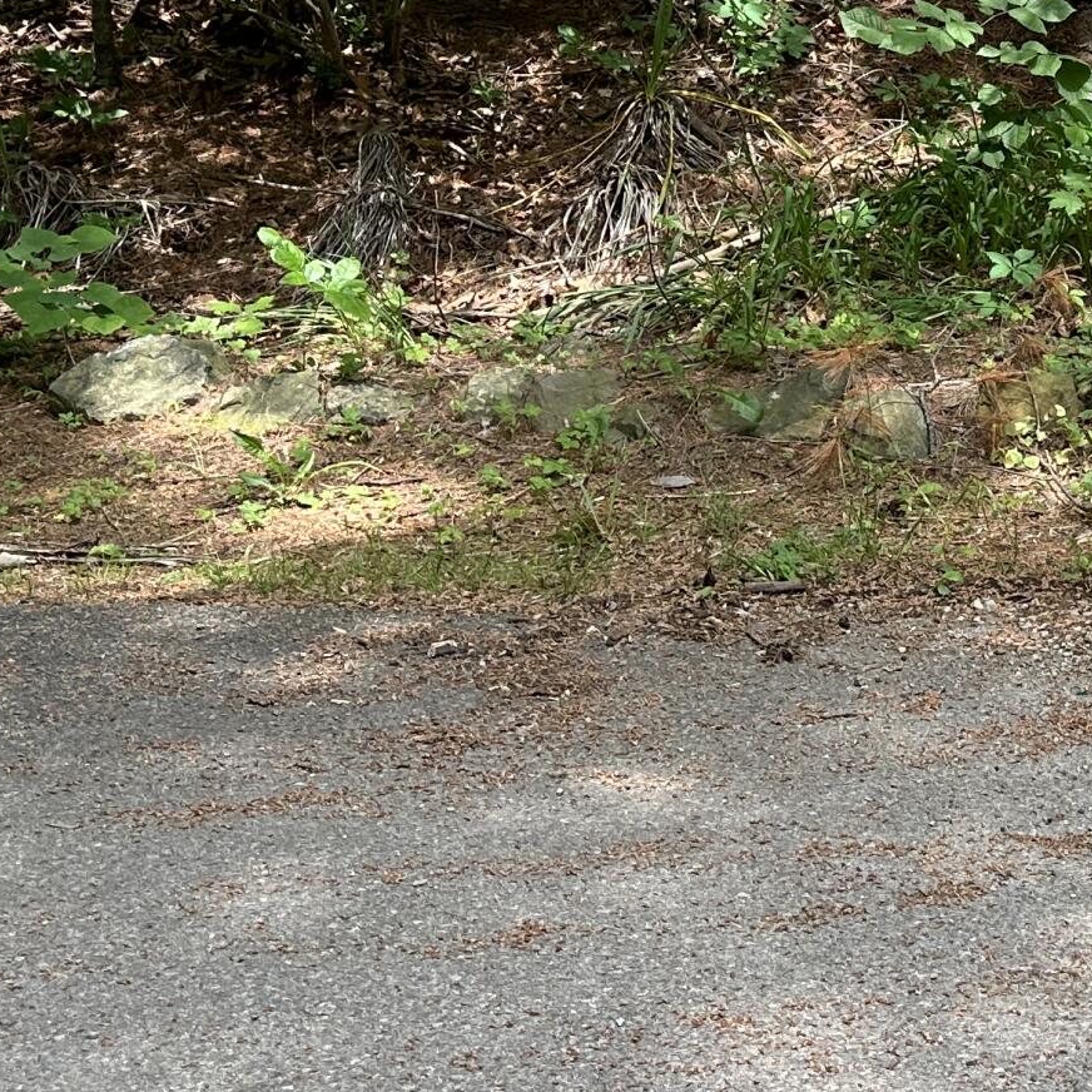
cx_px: 1240
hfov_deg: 22.2
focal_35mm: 73
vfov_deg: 22.2
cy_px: -144
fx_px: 2605
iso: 80
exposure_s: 1/386
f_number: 1.78
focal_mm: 6.86
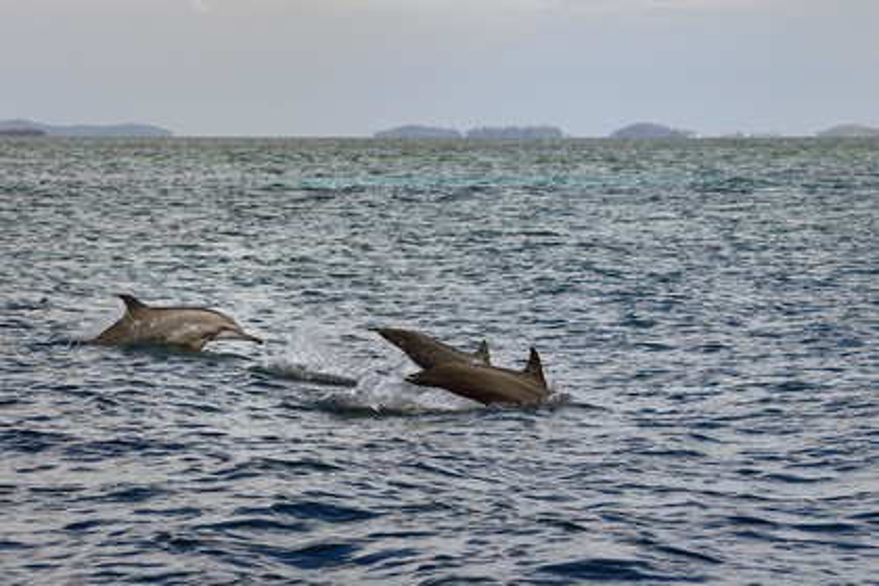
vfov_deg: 14.4
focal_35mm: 95
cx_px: 440
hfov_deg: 21.5
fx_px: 2319
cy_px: 293
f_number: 7.1
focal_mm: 95
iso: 200
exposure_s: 1/1000
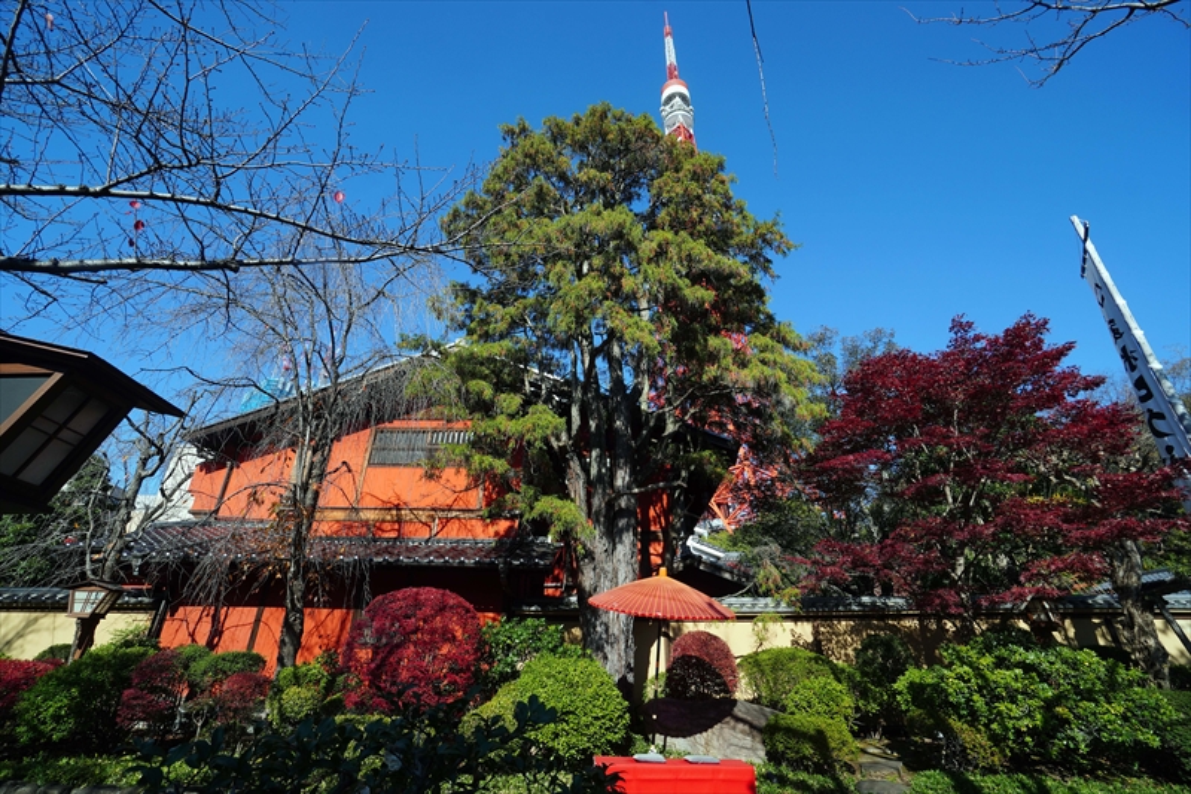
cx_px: 596
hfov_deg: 100.4
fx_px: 496
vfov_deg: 77.3
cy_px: 397
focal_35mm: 15
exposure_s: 1/160
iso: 100
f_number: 9
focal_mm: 10
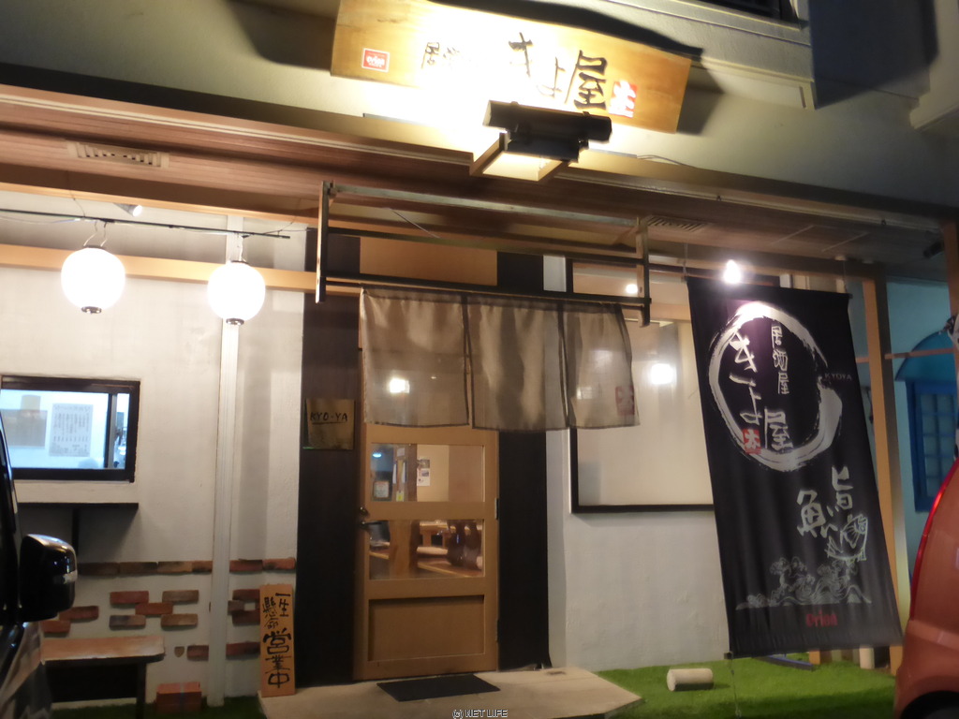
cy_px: 360
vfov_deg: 46.8
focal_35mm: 30
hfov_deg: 60.0
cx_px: 480
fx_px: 831
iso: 400
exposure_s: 1/4
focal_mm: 5.4
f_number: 3.6
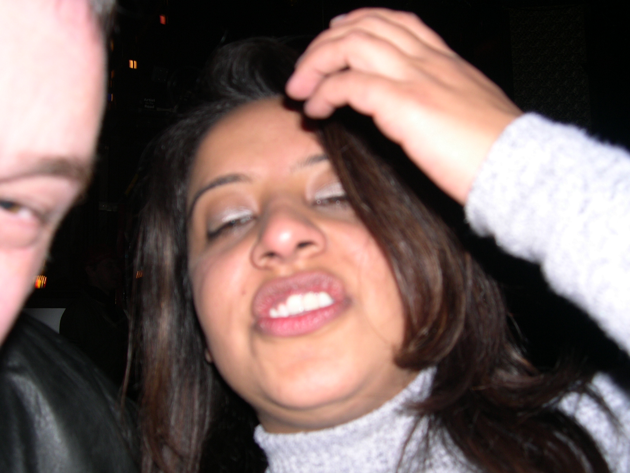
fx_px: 692
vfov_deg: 37.7
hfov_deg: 49.0
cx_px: 315
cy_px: 236
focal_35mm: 38
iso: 100
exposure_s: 1/60
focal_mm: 8
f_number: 2.8
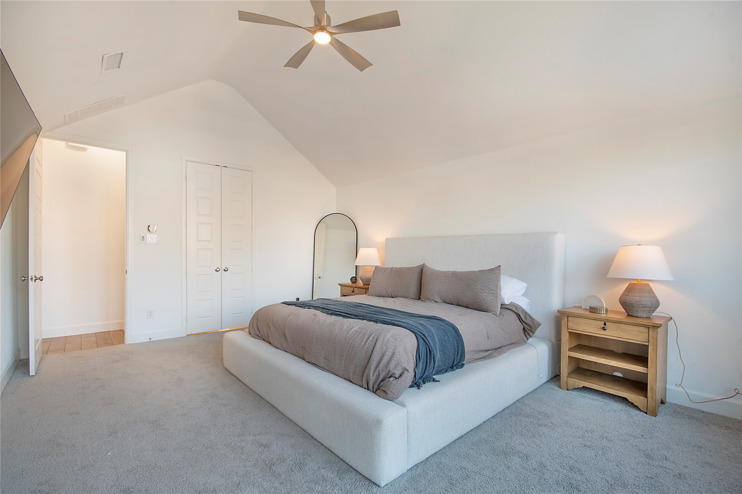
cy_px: 247
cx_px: 371
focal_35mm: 15
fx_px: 309
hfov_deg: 100.4
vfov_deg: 77.3
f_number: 11
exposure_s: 1/6
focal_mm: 10
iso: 100
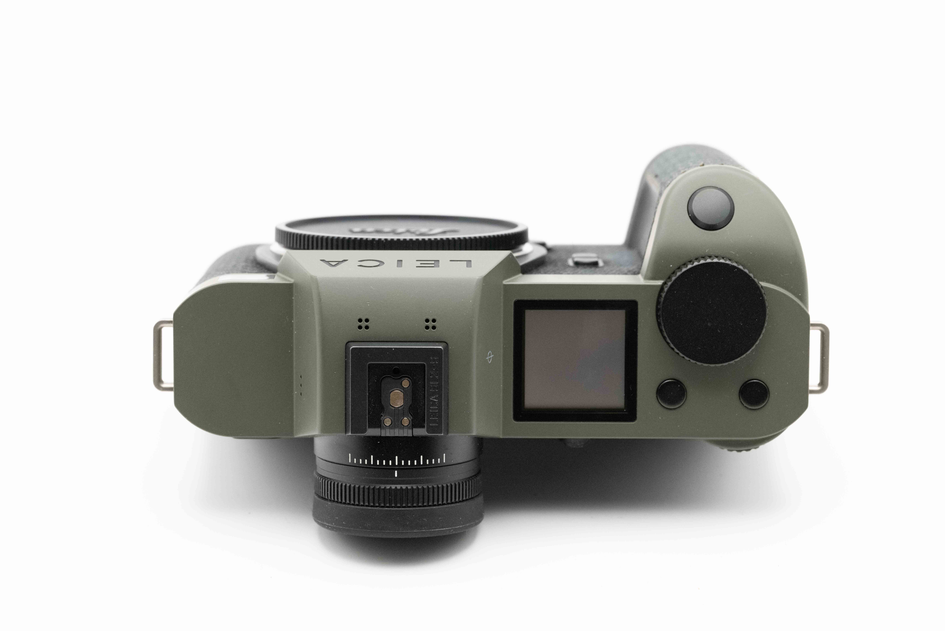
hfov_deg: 22.6
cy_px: 316
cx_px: 472
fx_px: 2363
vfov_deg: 15.2
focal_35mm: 90
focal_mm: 90
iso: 3200
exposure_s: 1/320
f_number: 10
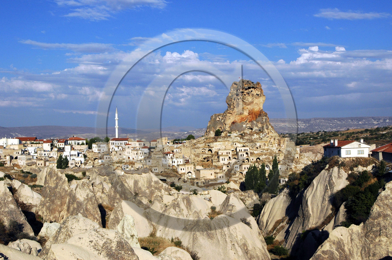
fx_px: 489
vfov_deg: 29.8
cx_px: 196
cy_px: 130
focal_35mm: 45
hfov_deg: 43.6
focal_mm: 30
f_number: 13
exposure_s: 1/640
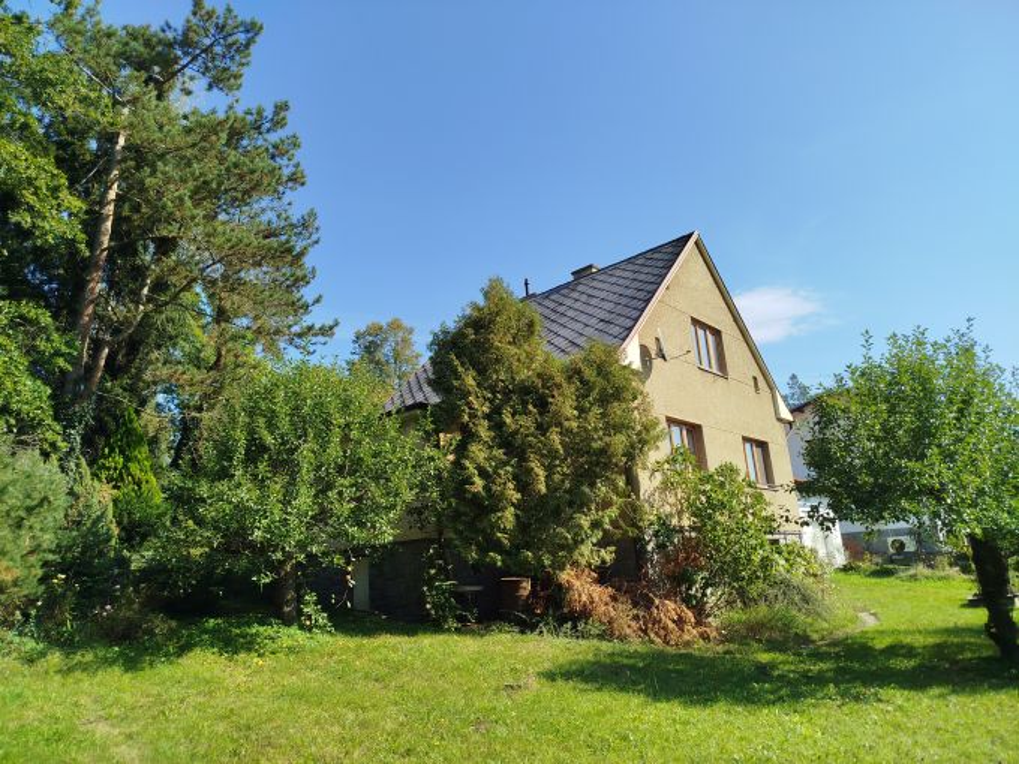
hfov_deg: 71.6
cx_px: 510
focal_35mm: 24
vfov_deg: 56.8
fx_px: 706
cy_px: 382
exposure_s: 1/768
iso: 50
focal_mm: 5.31
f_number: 1.7
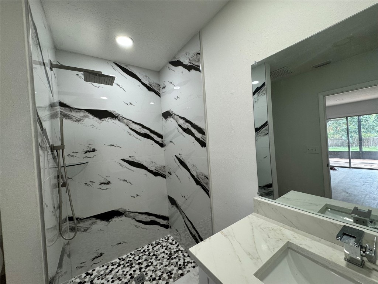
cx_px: 189
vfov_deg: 85.7
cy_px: 142
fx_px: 153
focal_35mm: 14
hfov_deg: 102.1
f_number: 2.2
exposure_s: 1/120
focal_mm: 2.22
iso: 160
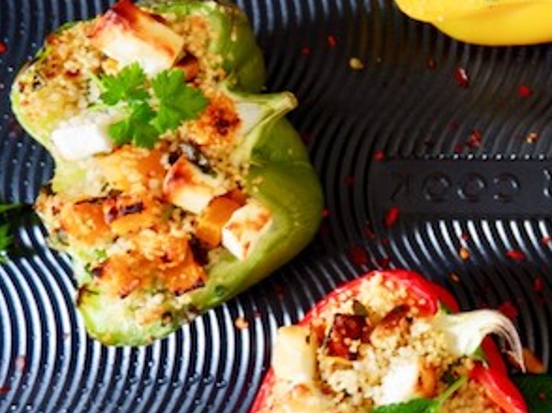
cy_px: 224
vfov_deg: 26.5
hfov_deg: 32.3
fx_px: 876
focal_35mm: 55
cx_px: 548
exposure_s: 1/34
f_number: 3.5
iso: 500
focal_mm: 16
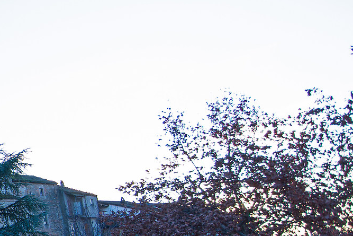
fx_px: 530
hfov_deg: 24.4
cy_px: 146
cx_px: -227
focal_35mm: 54
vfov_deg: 25.0
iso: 100
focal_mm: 15
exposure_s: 1/250
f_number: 2.8
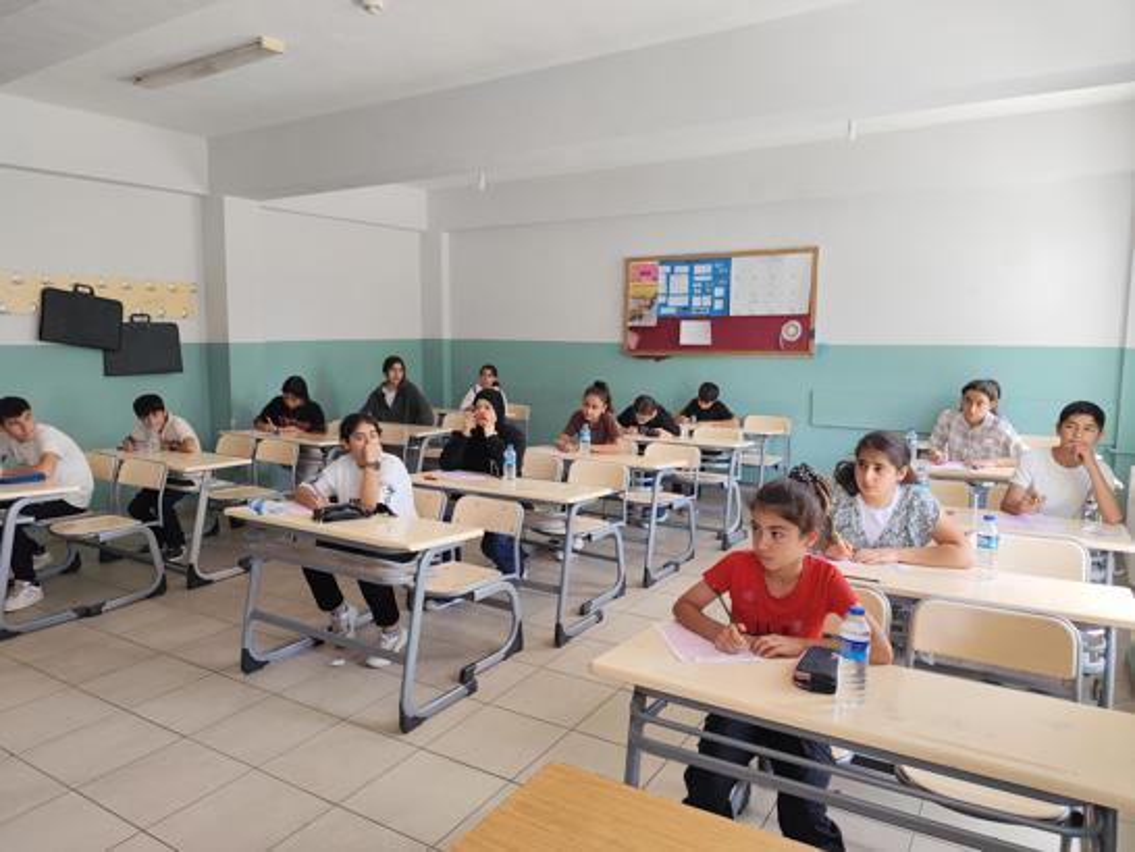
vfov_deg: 58.9
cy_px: 426
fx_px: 754
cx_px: 568
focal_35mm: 23
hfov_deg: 73.9
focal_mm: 6.14
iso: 200
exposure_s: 1/100
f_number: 1.65
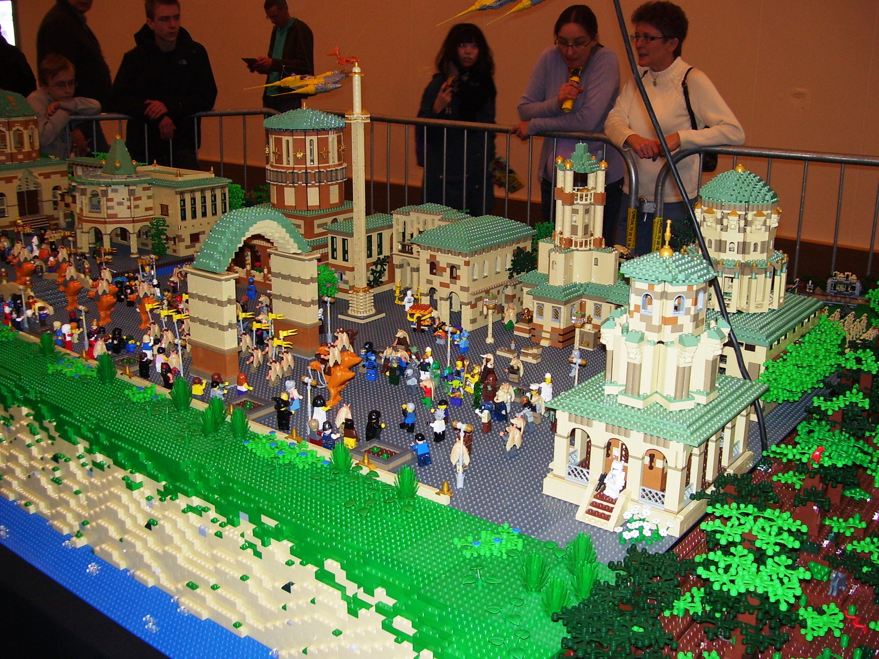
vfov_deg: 39.7
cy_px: 330
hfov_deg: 51.4
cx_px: 440
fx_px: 914
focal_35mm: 36
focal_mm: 6
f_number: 2.7
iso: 80
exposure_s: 1/60
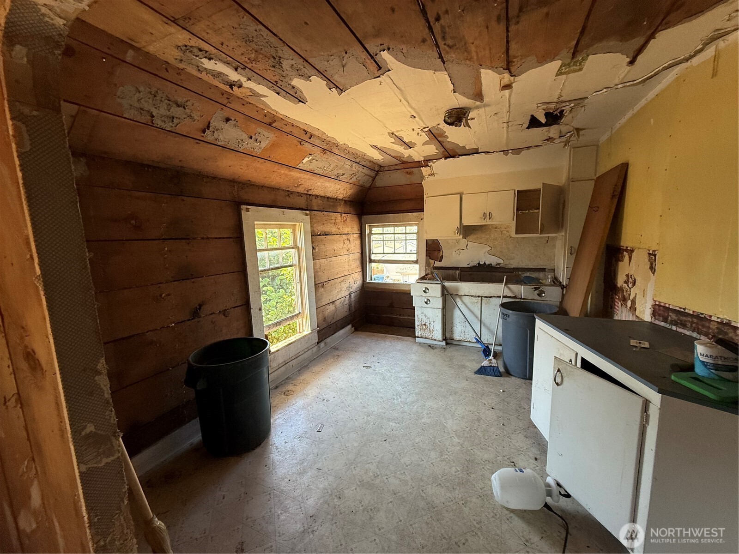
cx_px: 370
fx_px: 299
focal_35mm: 14
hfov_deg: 102.1
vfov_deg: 85.7
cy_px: 277
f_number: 2.2
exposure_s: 1/99
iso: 200
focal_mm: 2.22
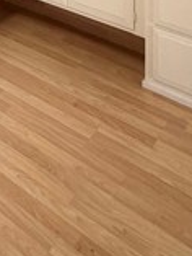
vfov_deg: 23.5
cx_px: -29
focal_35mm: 57
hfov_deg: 23.7
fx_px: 421
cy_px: -166
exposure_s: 1/121
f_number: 2.2
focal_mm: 2.22
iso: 160
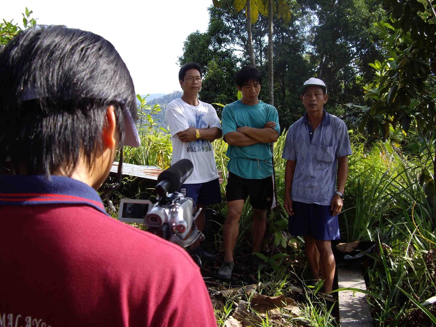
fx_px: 479
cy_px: 164
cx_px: 218
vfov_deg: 37.7
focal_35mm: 38
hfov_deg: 49.0
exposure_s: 1/250
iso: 64
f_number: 2.8
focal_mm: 7.9
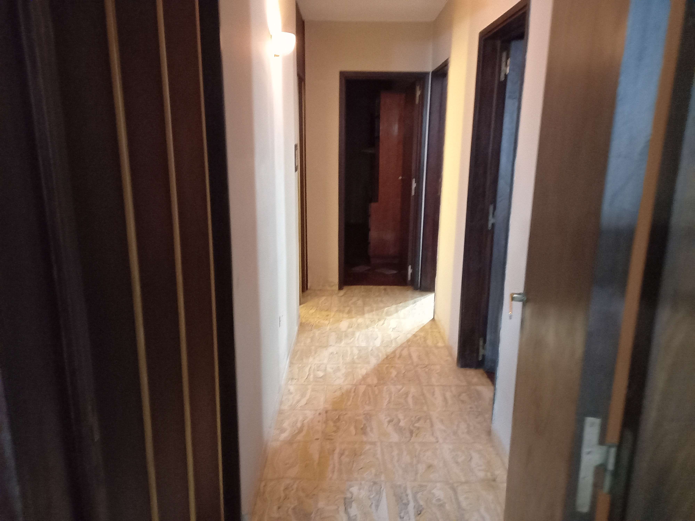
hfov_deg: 69.4
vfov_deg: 54.9
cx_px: 348
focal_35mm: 25
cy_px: 260
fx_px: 502
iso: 2000
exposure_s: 1/12.5
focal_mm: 4.6
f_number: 2
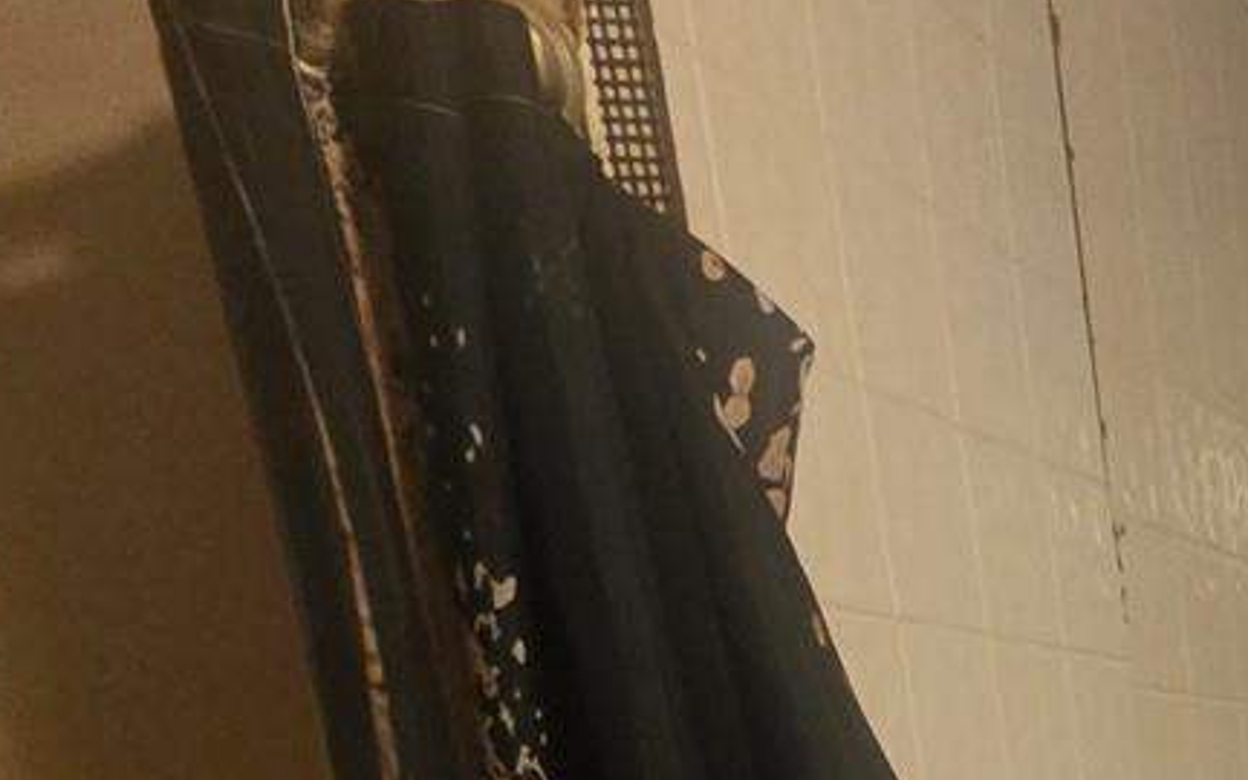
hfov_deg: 25.6
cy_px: 1433
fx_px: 1735
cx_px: 1999
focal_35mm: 51
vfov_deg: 18.9
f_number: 1.9
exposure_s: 1/60
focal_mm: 2.2
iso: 800
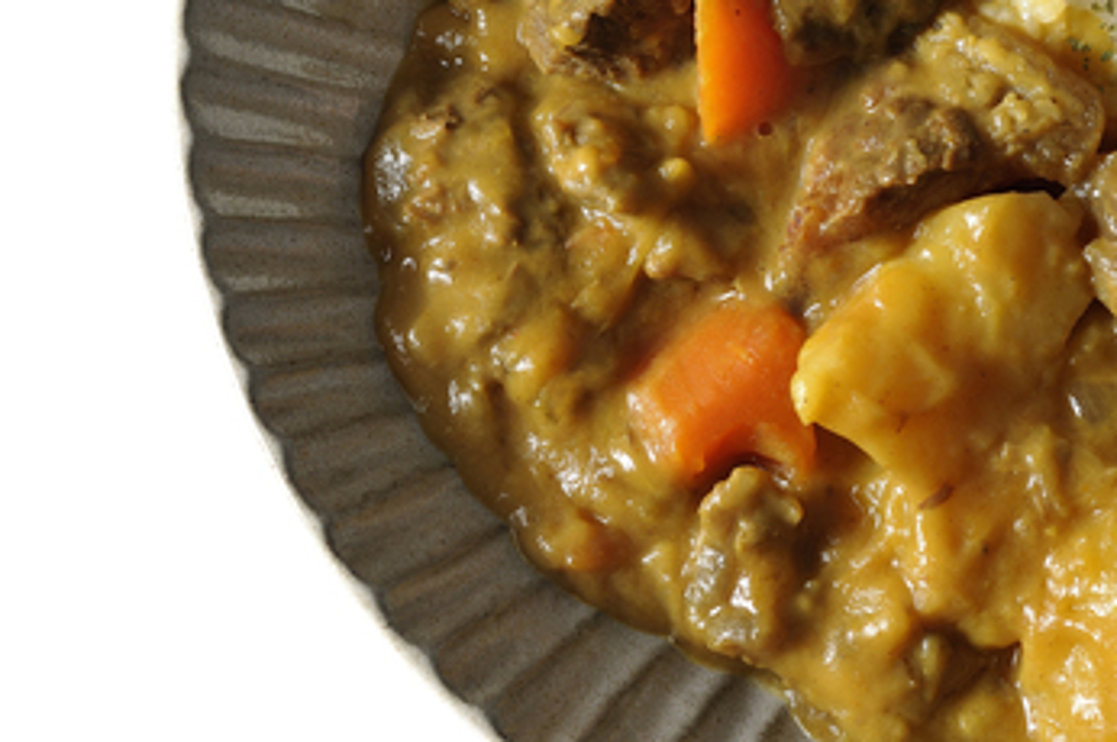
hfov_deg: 18.4
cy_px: 113
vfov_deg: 12.2
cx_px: 717
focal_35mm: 111
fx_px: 3441
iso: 100
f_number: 13
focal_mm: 60
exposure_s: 1/125
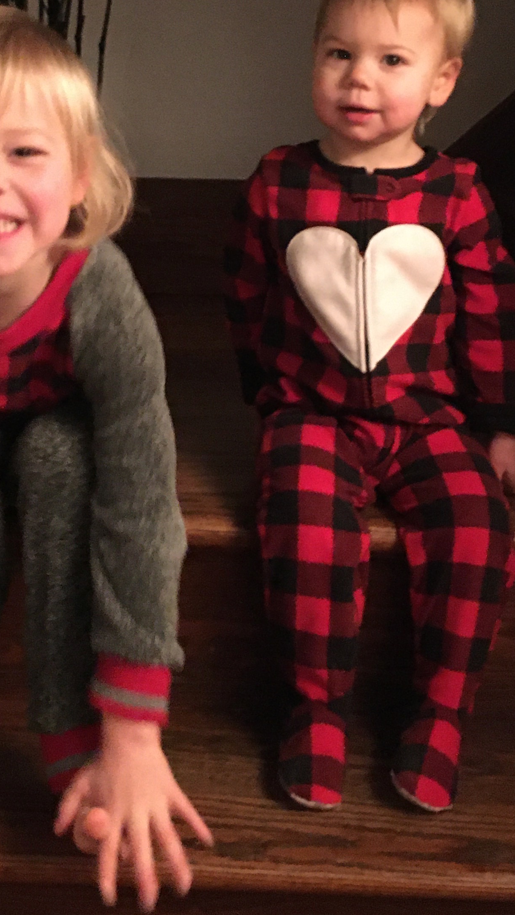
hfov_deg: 20.3
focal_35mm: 59
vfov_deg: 34.9
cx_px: 158
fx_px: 1432
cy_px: 258
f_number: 2.2
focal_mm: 4.15
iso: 500
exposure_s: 1/15
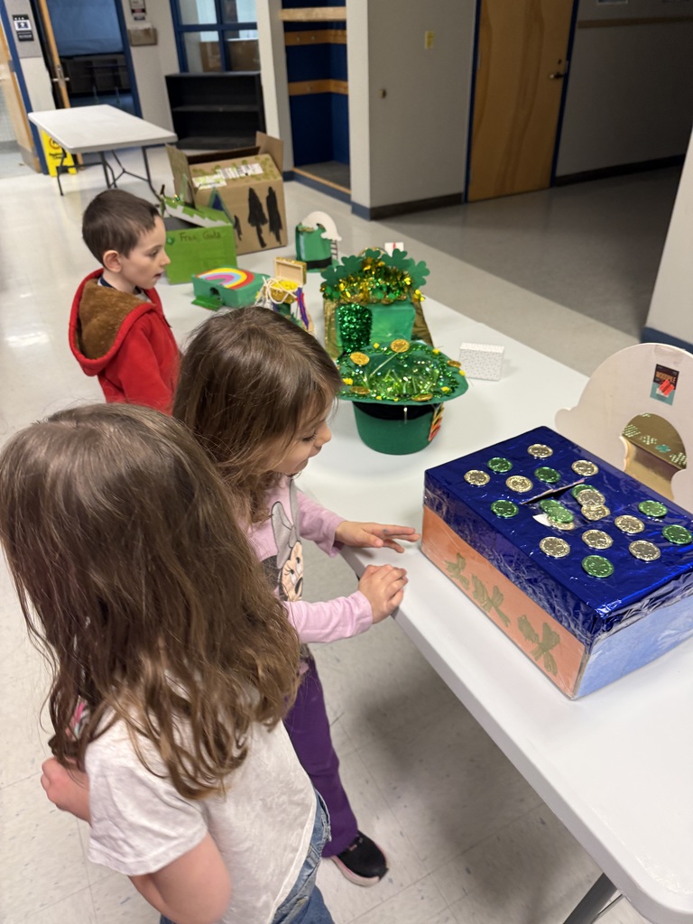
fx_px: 641
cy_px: 462
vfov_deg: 71.6
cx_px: 346
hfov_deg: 56.8
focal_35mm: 24
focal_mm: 6.76
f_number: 1.78
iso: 160
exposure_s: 1/45
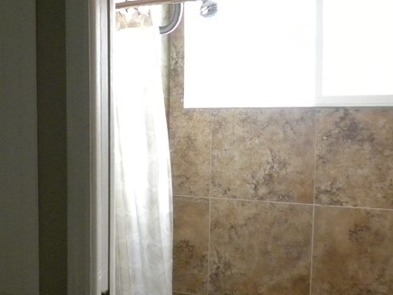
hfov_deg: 29.1
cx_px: -21
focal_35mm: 61
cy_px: 180
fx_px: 693
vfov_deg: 24.0
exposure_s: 1/79.5
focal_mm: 4.6
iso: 400
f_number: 2.8
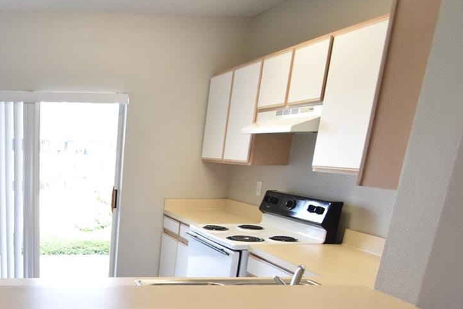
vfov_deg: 37.3
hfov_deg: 50.5
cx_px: 43
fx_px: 424
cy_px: 281
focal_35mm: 33
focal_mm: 10
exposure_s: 1/180
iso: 800
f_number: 3.5
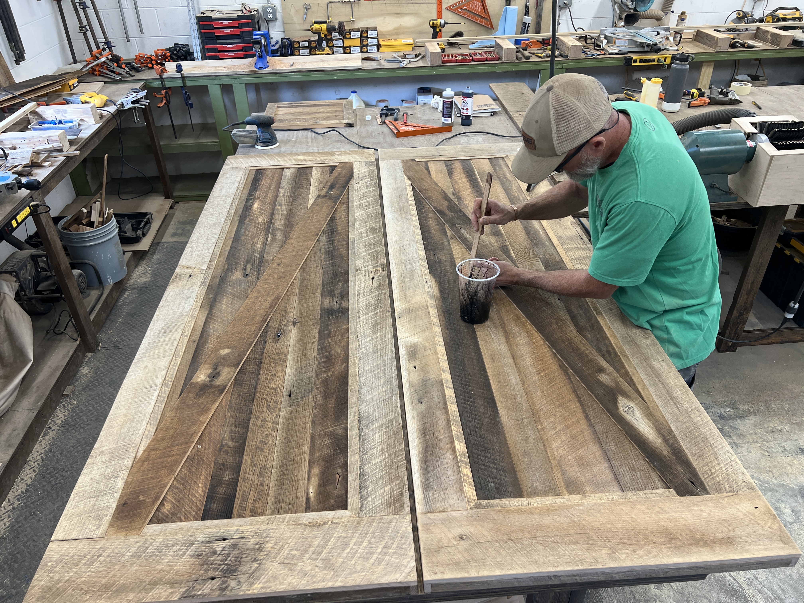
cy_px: 302
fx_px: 604
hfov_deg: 67.3
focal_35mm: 26
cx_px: 402
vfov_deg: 53.1
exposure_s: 1/120
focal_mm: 5.7
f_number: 1.5
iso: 64
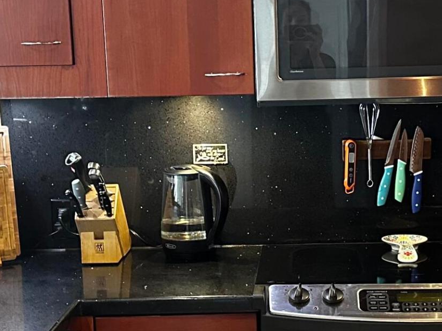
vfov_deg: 17.5
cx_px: 283
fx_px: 1072
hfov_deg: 23.2
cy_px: 232
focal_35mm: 84
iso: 640
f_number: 1.78
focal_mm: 6.86
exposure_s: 1/60
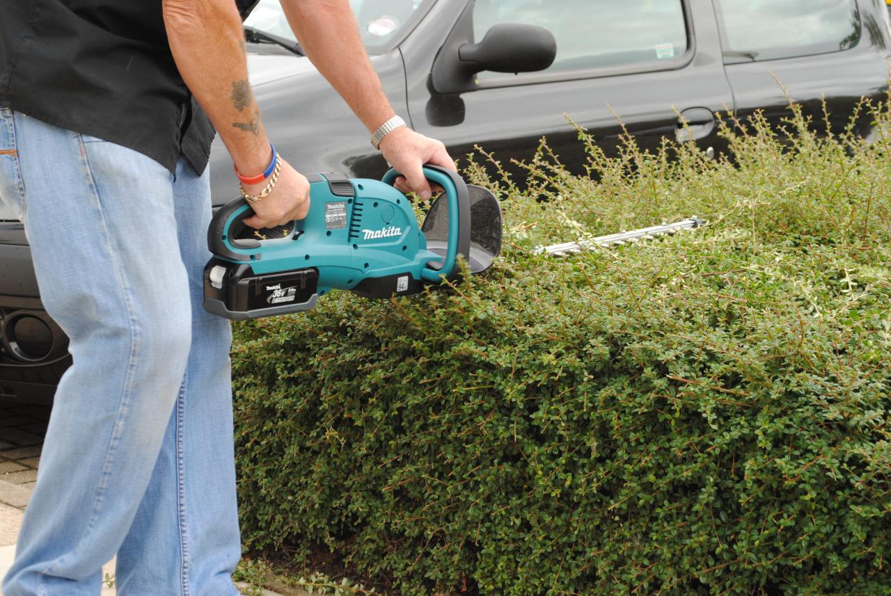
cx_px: 446
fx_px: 2044
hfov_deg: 24.6
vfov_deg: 16.6
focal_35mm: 82
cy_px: 298
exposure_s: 1/200
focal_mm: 55
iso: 400
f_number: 8
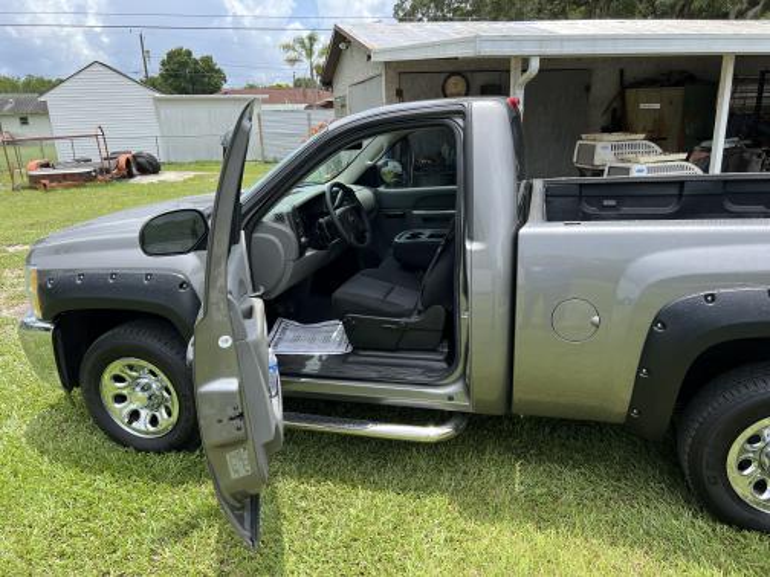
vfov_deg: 53.1
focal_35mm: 26
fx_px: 578
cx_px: 385
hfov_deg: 67.3
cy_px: 288
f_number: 1.5
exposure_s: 1/1553
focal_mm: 5.7
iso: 50
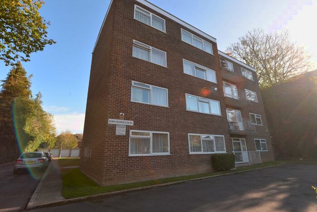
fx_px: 159
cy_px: 106
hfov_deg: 90.0
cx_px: 158
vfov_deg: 67.5
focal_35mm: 18
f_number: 6.3
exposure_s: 1/160
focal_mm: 18
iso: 100
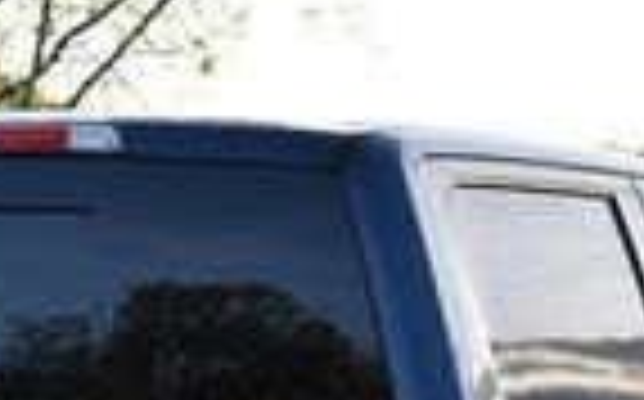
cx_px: 5
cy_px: 465
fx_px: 5049
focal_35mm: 288
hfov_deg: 7.3
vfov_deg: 4.5
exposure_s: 1/250
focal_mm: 42
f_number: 5.6
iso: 280
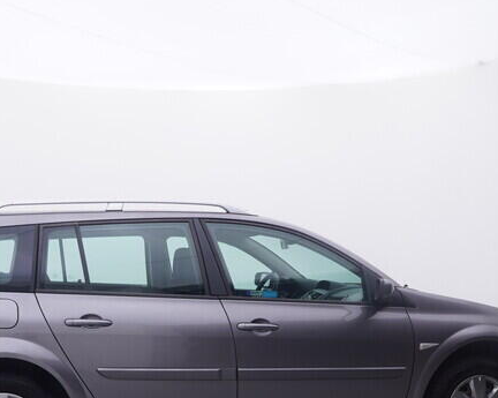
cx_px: 181
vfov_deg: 29.2
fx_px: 738
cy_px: 341
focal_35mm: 50
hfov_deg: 37.0
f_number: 5
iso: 200
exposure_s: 1/80
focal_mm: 15
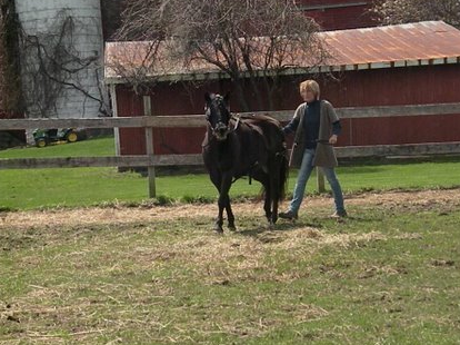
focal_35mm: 116
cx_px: 240
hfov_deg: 17.0
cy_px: 149
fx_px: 1541
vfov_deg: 12.8
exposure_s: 1/2833
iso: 640
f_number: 5
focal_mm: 17.9
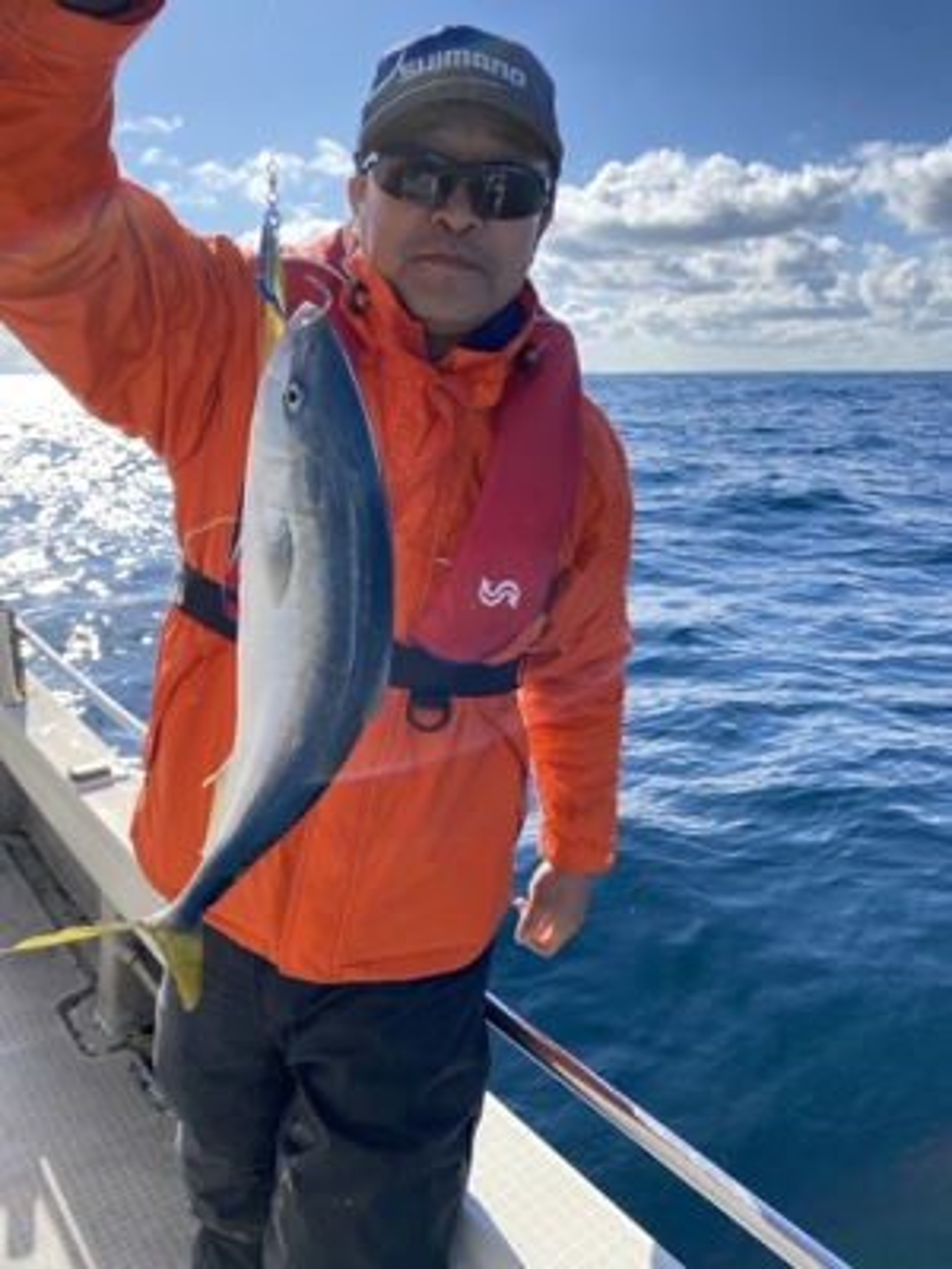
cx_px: 476
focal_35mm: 26
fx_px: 953
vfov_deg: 67.3
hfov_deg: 53.1
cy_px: 634
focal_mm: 4.25
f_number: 1.8
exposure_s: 1/2028
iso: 32
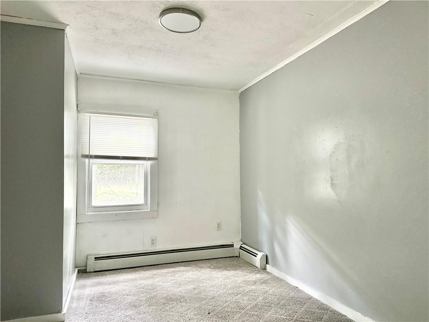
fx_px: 297
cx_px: 214
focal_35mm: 24
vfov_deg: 56.8
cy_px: 161
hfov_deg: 71.6
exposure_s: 1/42
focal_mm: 6.76
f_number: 1.78
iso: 800
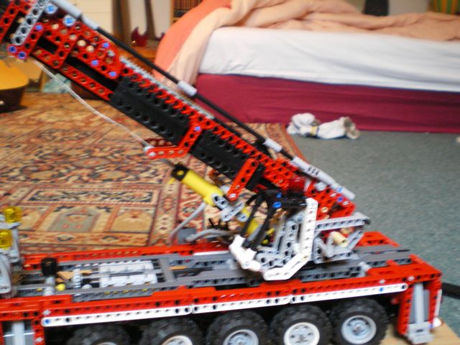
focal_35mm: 38
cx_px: 230
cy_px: 172
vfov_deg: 37.7
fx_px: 505
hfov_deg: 49.0
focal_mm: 6.3
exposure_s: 1/8
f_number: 3.1
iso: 400
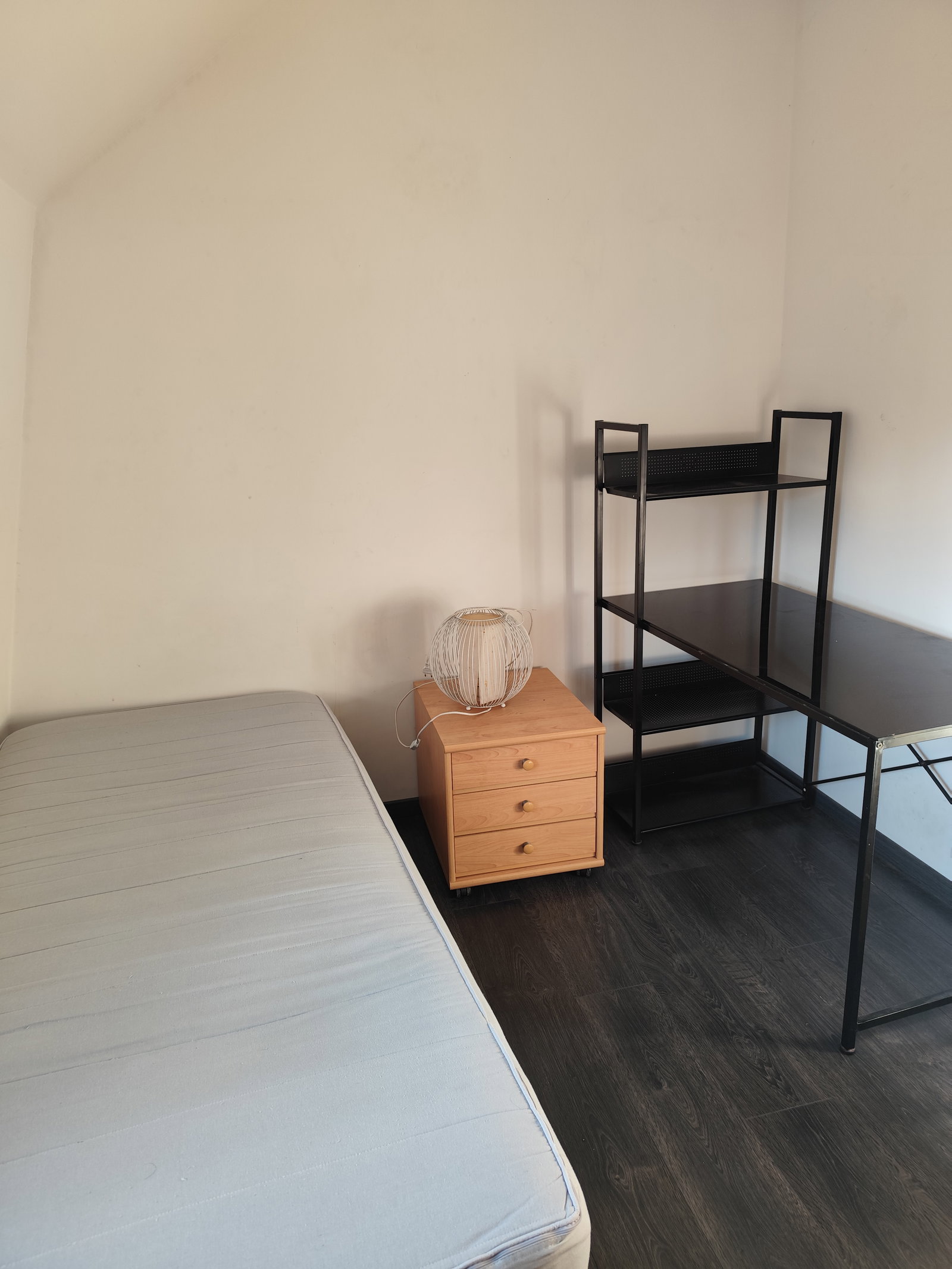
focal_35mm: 23
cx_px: 476
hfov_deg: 58.9
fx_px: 843
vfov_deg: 73.9
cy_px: 634
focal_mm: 6.14
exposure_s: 1/100
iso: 320
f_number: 1.65
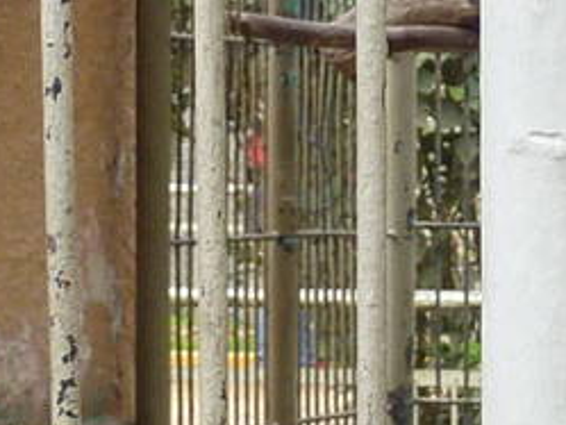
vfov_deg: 5.5
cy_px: 616
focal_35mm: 270
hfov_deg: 7.1
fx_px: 4417
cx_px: 1098
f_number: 3.7
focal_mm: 6.9
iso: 80
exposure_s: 1/100
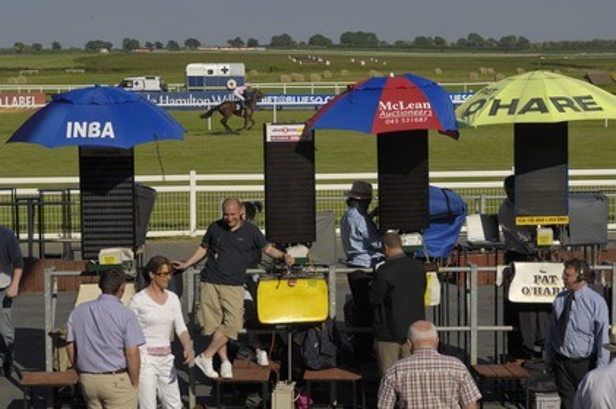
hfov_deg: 24.2
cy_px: 204
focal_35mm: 84
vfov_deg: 16.2
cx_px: 308
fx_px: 1436
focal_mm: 56
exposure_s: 1/320
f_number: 11
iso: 100
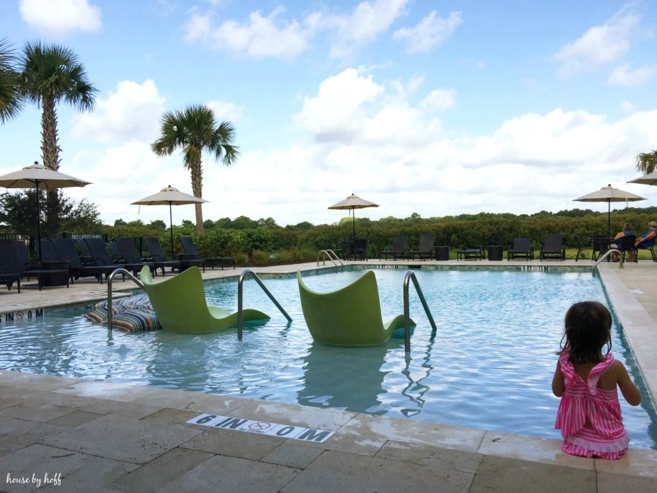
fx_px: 550
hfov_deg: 61.7
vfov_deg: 48.2
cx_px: 328
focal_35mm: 29
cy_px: 246
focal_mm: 4.15
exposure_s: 1/1799
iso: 32
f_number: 2.2
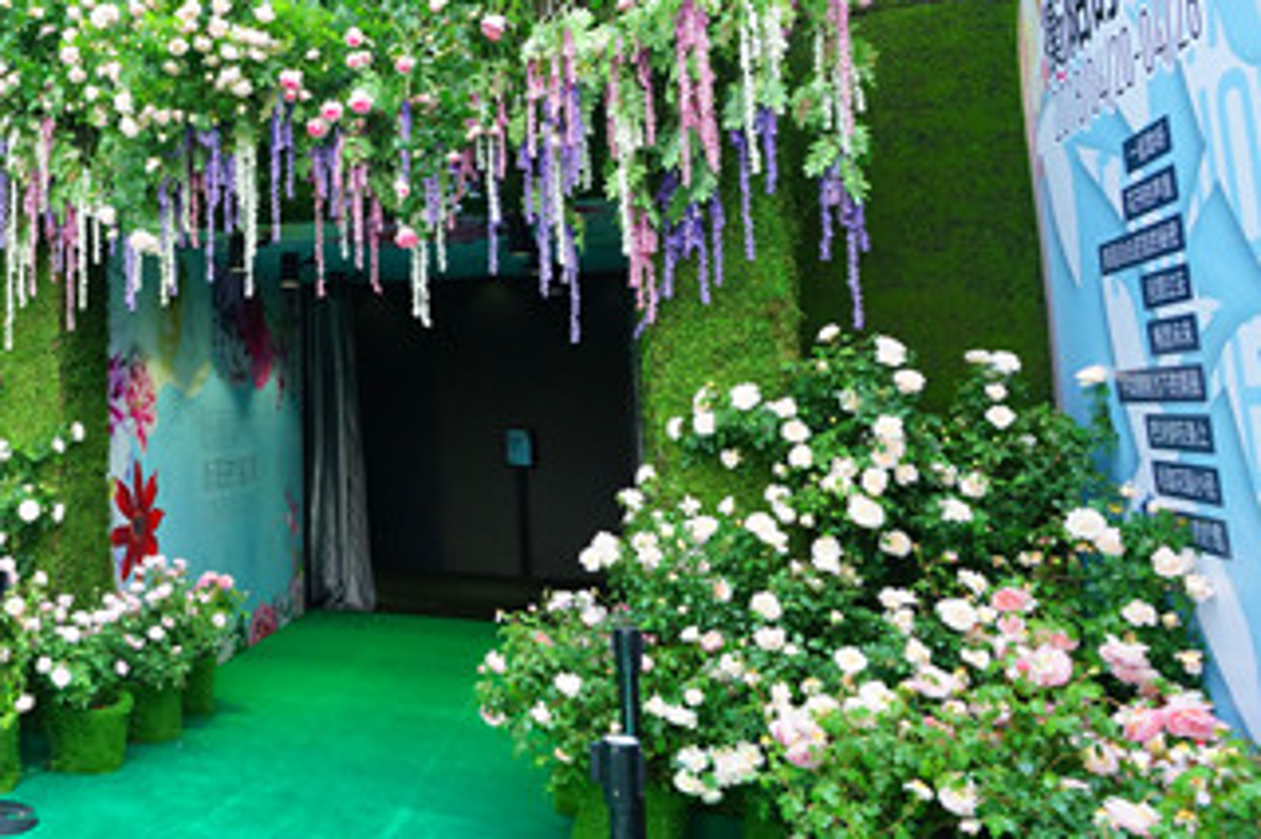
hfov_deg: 49.8
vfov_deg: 40.3
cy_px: 244
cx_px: 51
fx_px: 1120
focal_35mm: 32
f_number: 5.6
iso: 1000
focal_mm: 16
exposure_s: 1/40
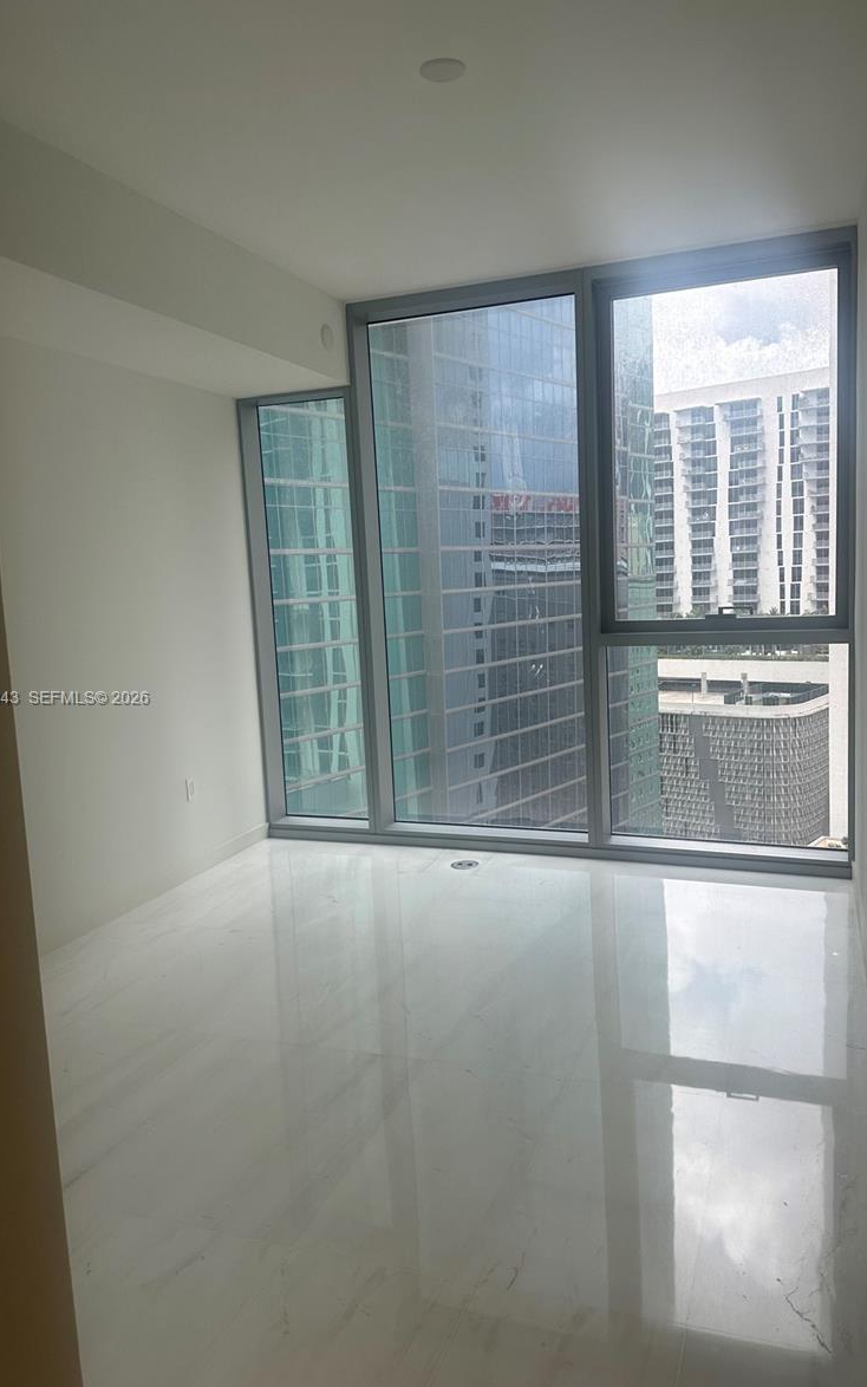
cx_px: 462
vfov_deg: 70.4
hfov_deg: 47.6
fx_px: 983
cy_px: 699
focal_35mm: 26
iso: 80
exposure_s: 1/654
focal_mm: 6.86
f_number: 1.78
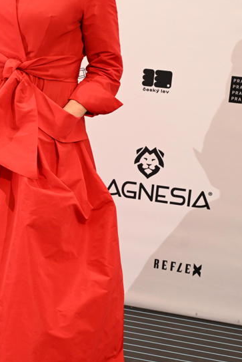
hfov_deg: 17.3
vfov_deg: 25.9
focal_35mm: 78
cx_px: 44
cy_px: 140
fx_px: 786
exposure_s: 1/160
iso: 3200
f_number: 5
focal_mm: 41
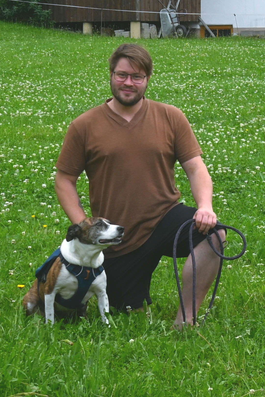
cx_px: 135
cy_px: 185
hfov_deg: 23.8
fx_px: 629
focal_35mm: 57
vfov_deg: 35.0
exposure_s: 1/250
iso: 125
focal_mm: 32
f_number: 5.6
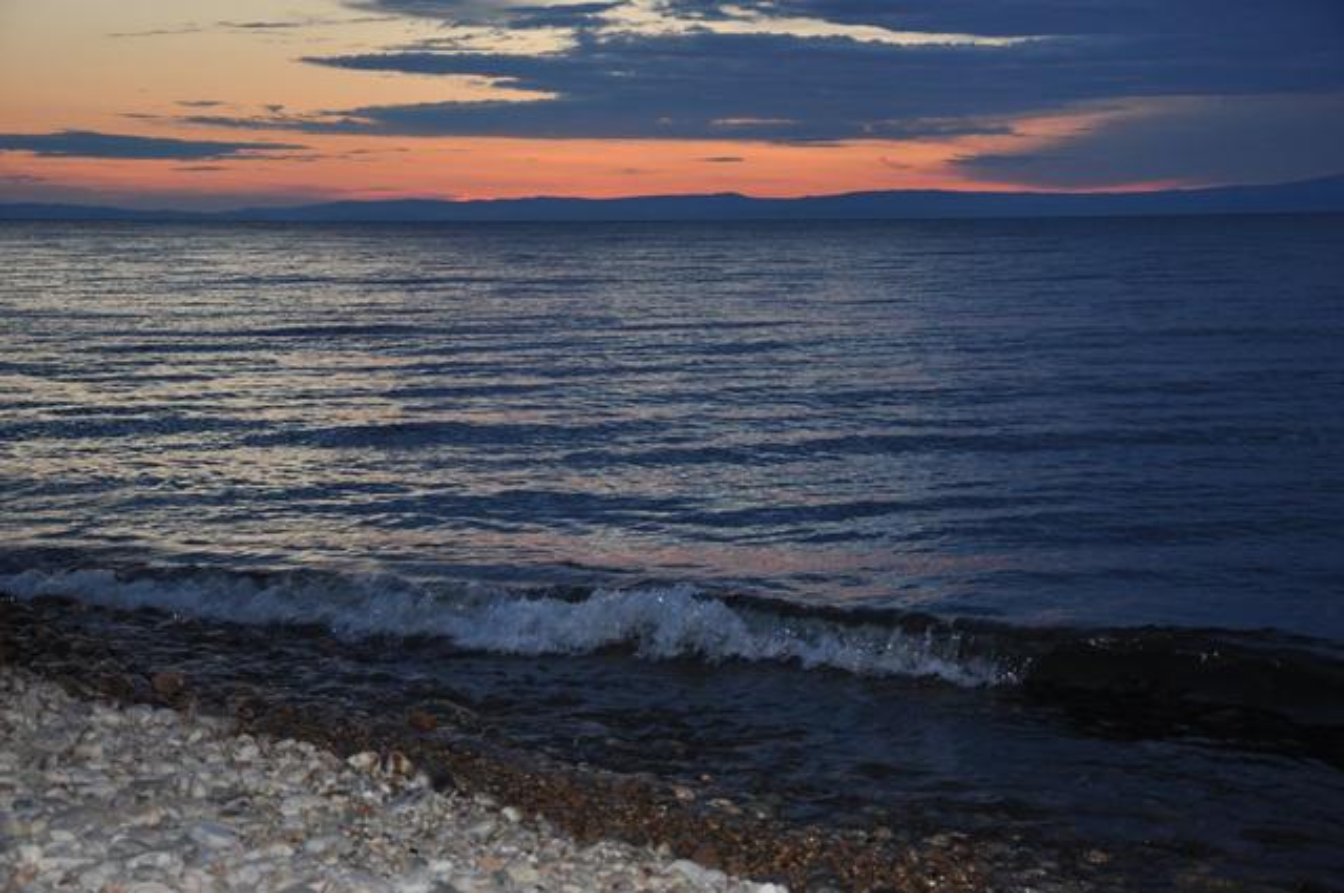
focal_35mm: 63
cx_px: 672
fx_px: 2349
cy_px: 446
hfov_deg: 31.9
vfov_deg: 21.5
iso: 250
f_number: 4.8
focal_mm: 42
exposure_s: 1/60
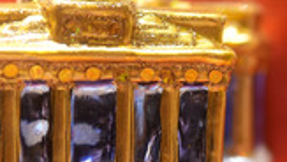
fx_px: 990
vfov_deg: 9.3
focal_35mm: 130
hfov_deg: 16.4
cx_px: 209
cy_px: 104
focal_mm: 30
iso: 640
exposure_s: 1/60
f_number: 2
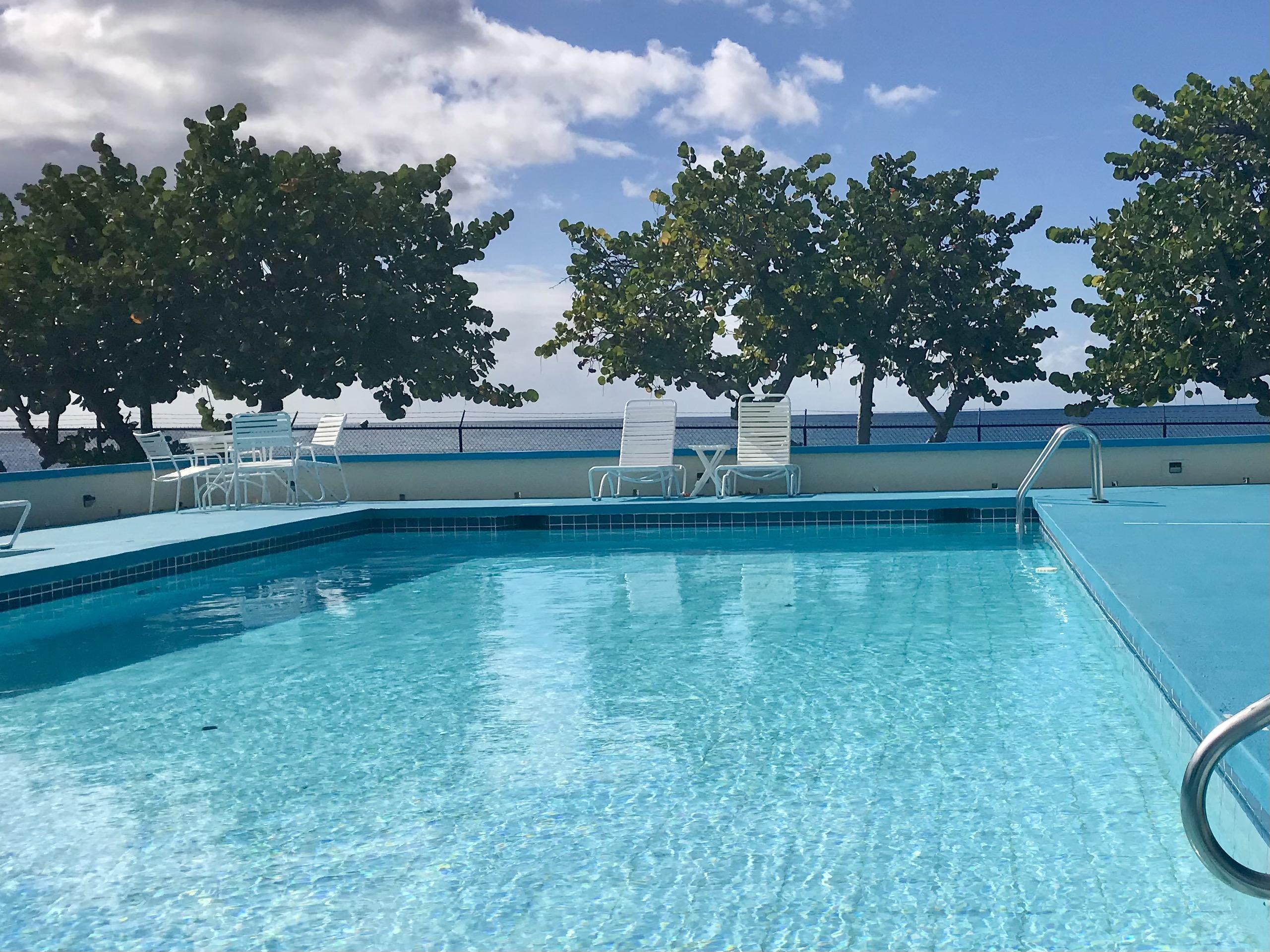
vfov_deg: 49.7
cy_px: 476
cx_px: 635
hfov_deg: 63.4
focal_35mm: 28
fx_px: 1027
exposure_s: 1/7407
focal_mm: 3.99
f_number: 1.8
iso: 20
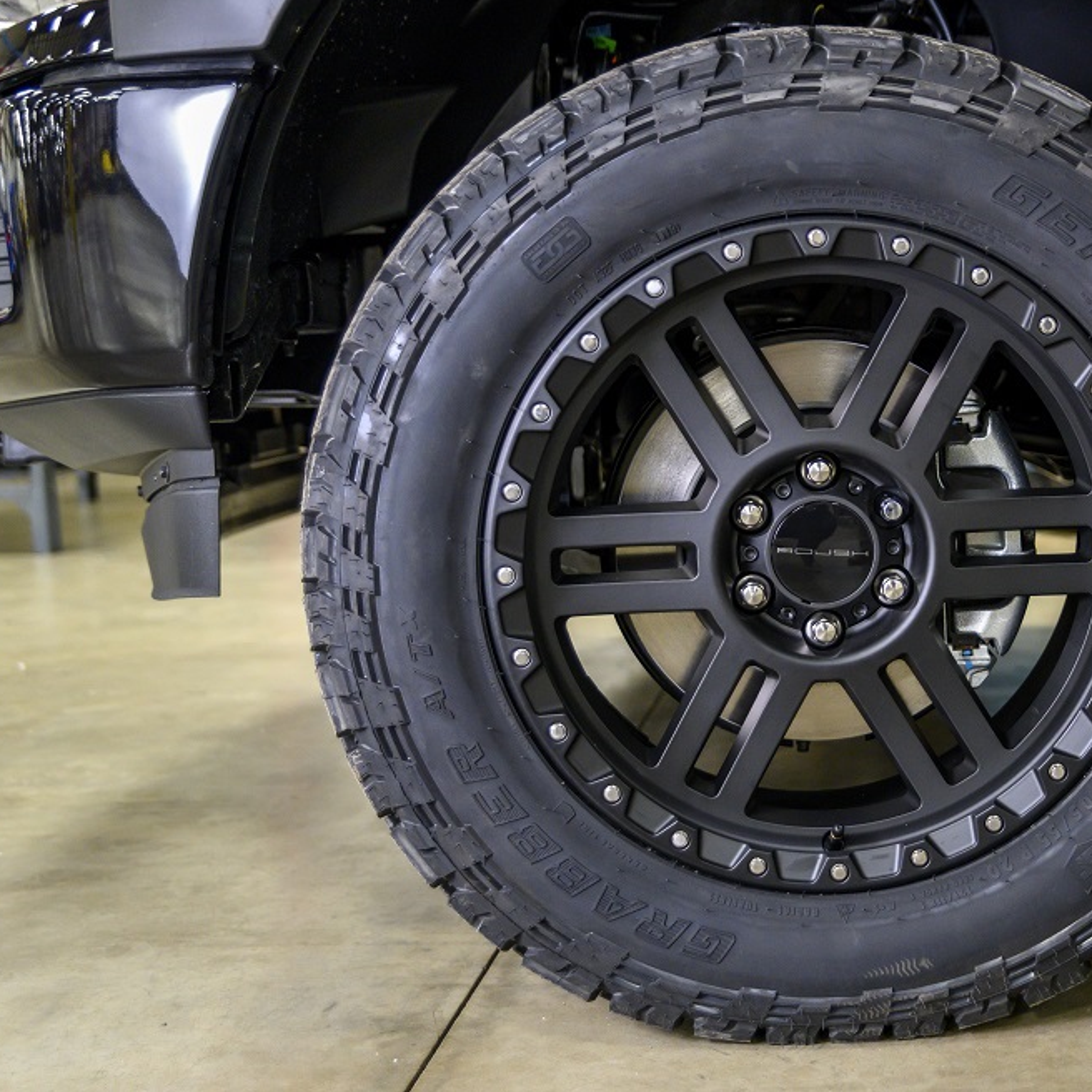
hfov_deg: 29.6
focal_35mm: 57
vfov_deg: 30.0
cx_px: 809
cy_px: 541
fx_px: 2034
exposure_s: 1/160
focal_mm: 44
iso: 4000
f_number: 2.8
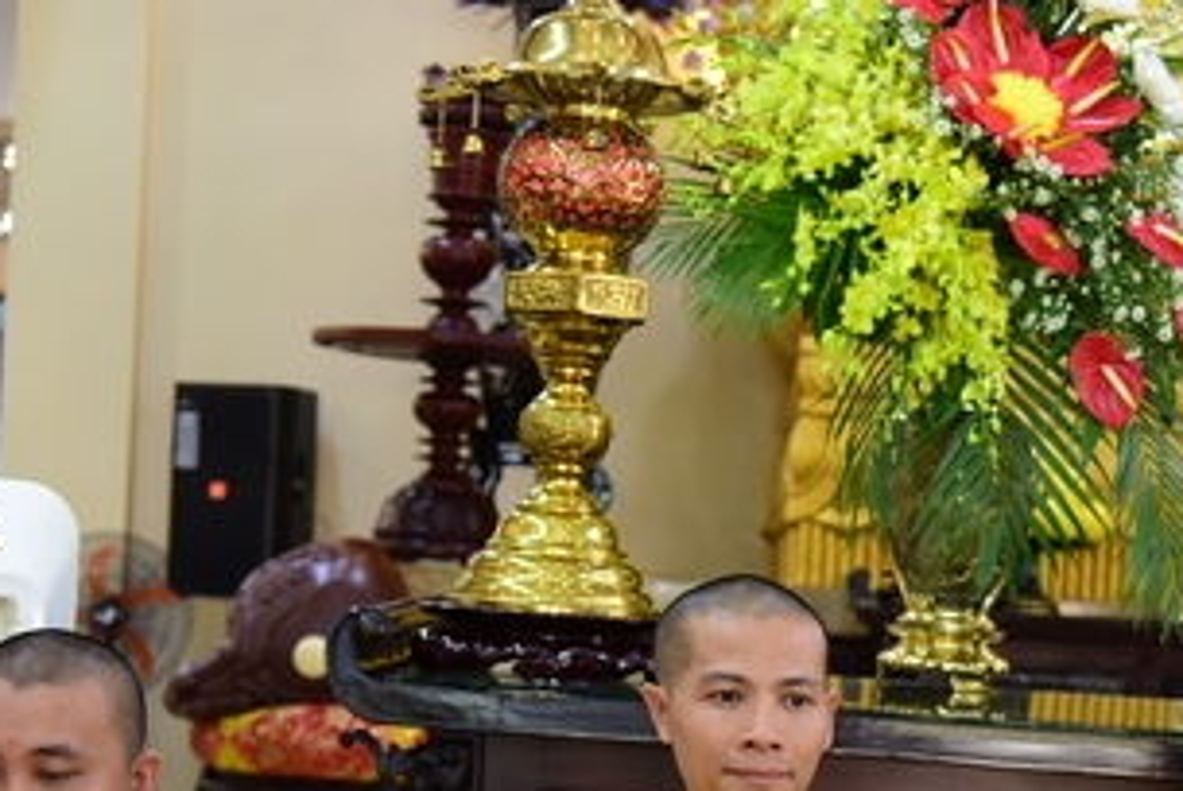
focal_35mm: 98
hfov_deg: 20.8
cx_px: 617
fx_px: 3223
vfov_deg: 13.9
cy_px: 655
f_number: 4
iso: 1600
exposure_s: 1/60
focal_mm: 46
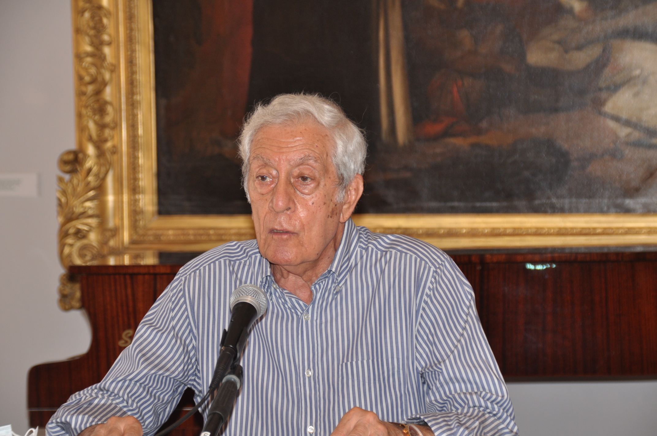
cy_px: 218
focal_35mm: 120
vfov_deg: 11.4
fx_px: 2187
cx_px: 328
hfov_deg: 17.1
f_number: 5.3
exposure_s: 1/60
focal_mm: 80
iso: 400
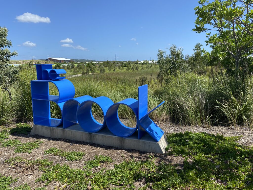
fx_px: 190
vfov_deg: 53.1
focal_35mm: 26
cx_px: 126
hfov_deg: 67.3
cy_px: 95
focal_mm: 4.25
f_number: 1.8
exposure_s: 1/2513
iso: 32
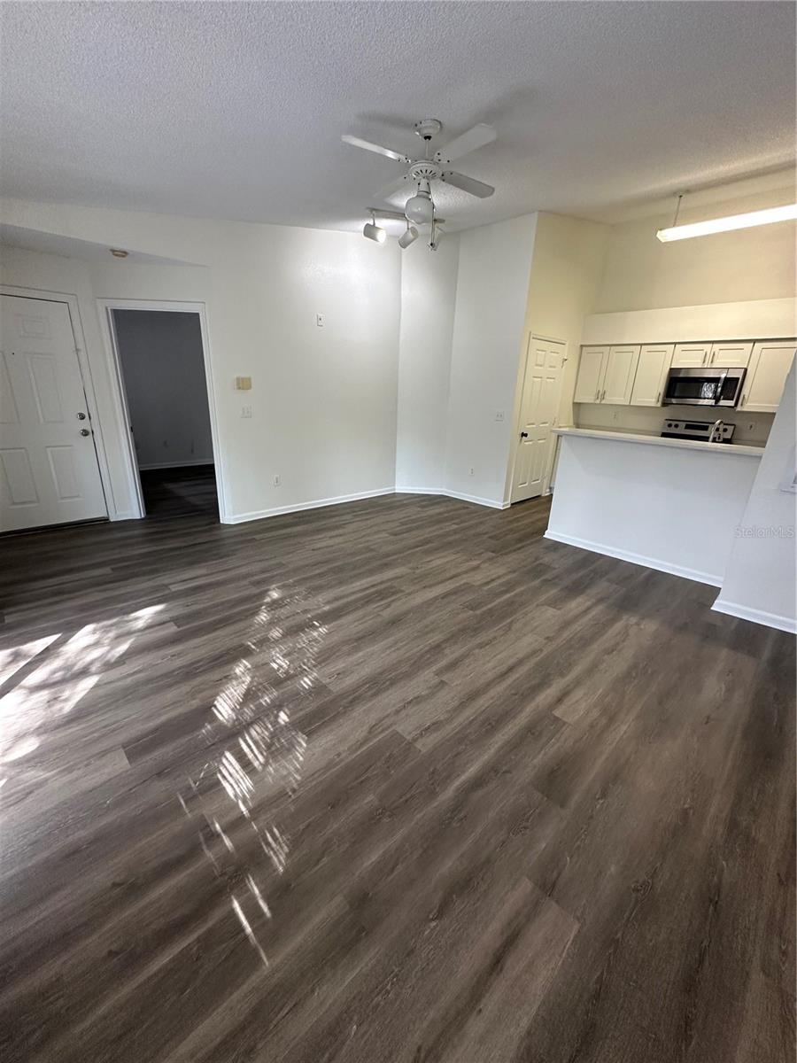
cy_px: 532
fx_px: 430
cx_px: 398
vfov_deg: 102.1
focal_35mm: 14
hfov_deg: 85.7
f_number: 2.2
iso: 250
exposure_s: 1/120
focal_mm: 2.22
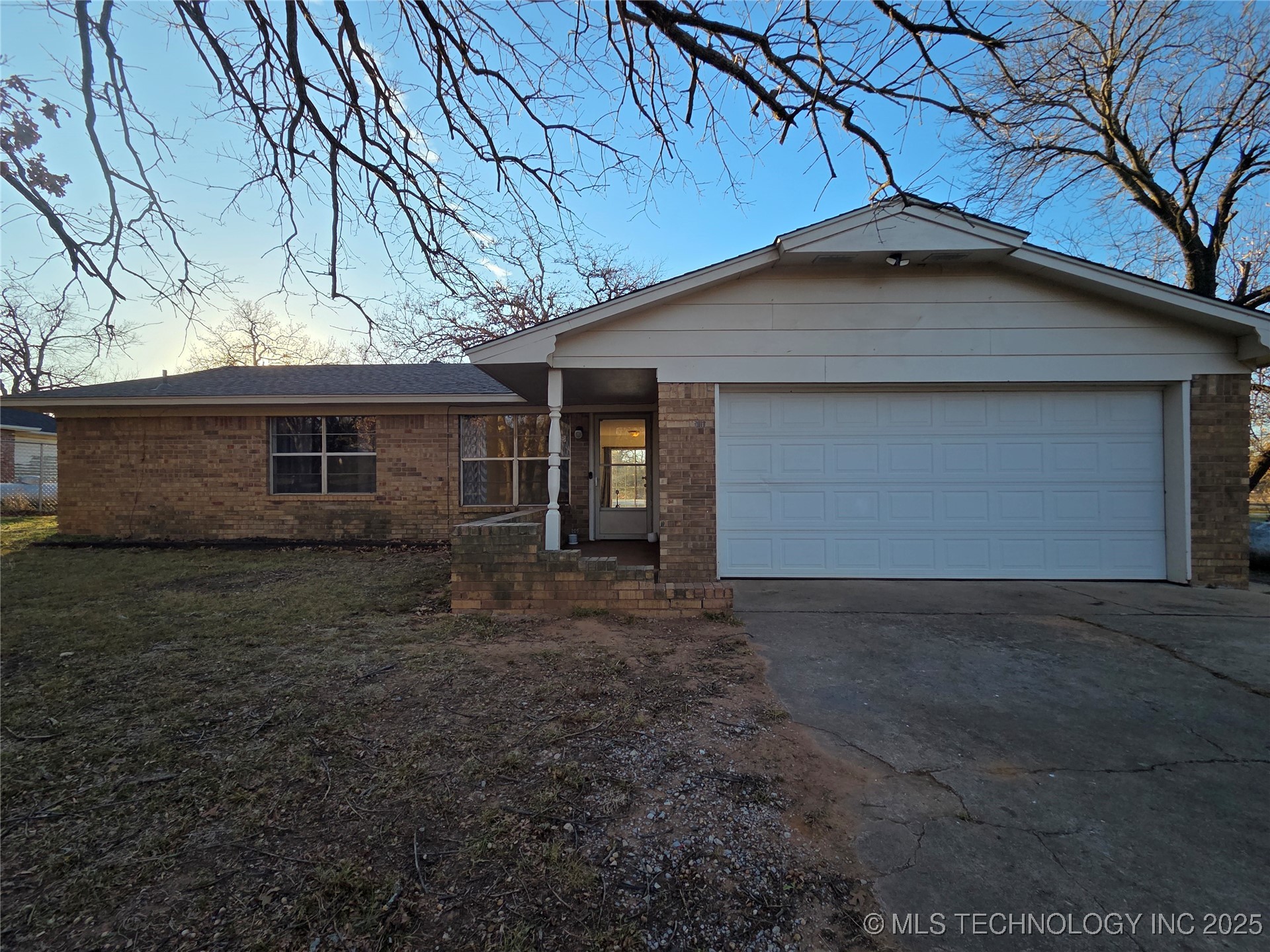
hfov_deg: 106.2
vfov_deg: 89.9
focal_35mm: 13
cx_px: 635
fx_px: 477
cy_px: 476
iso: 50
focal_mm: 2.2
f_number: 2.2
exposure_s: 1/670
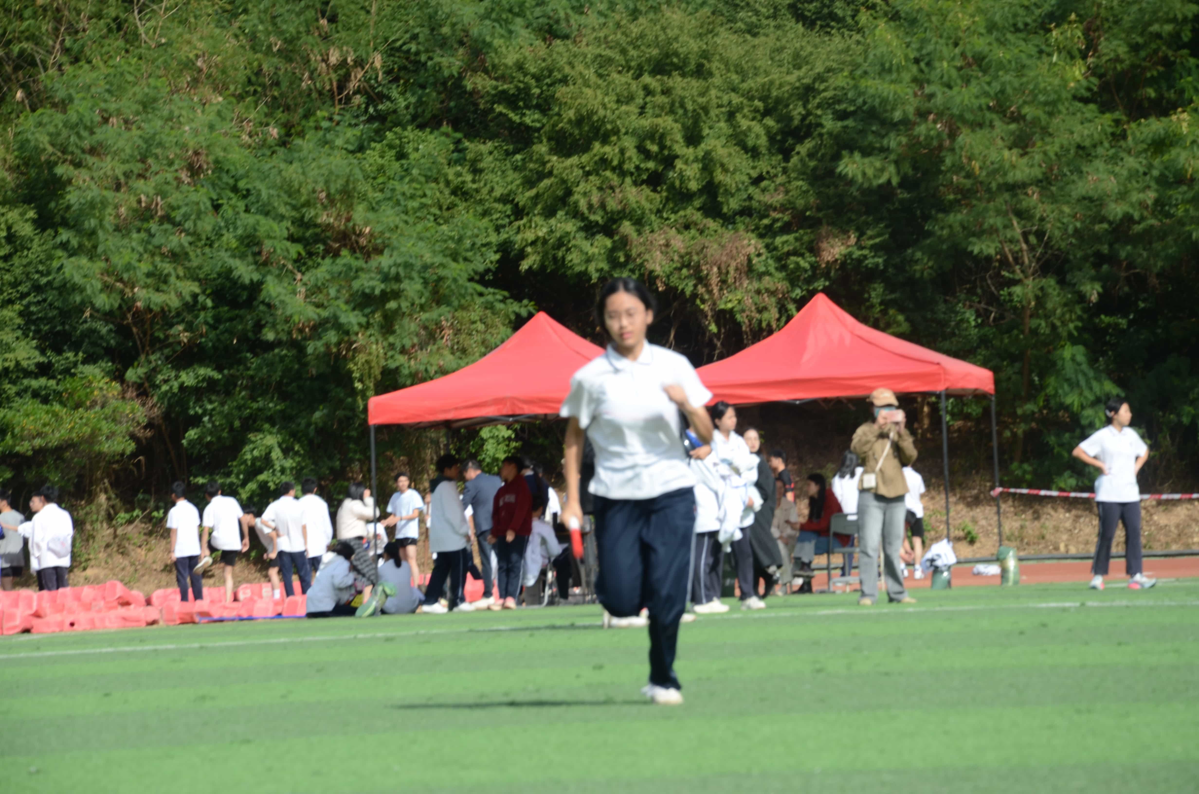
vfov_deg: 8.7
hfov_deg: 13.1
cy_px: 397
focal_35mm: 158
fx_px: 5235
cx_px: 600
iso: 100
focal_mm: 105
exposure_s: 1/250
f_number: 8
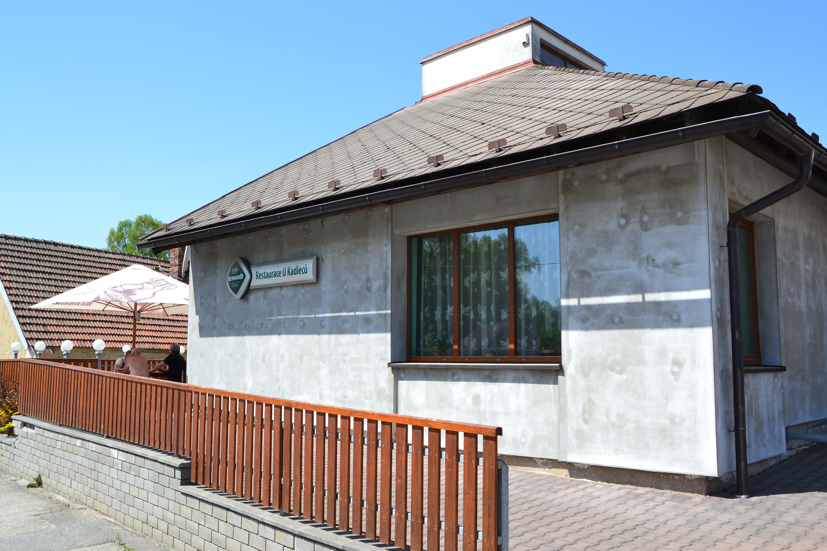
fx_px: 724
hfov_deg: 59.5
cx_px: 414
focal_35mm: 32
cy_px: 276
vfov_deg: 41.7
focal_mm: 21
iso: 400
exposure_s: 1/400
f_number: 11
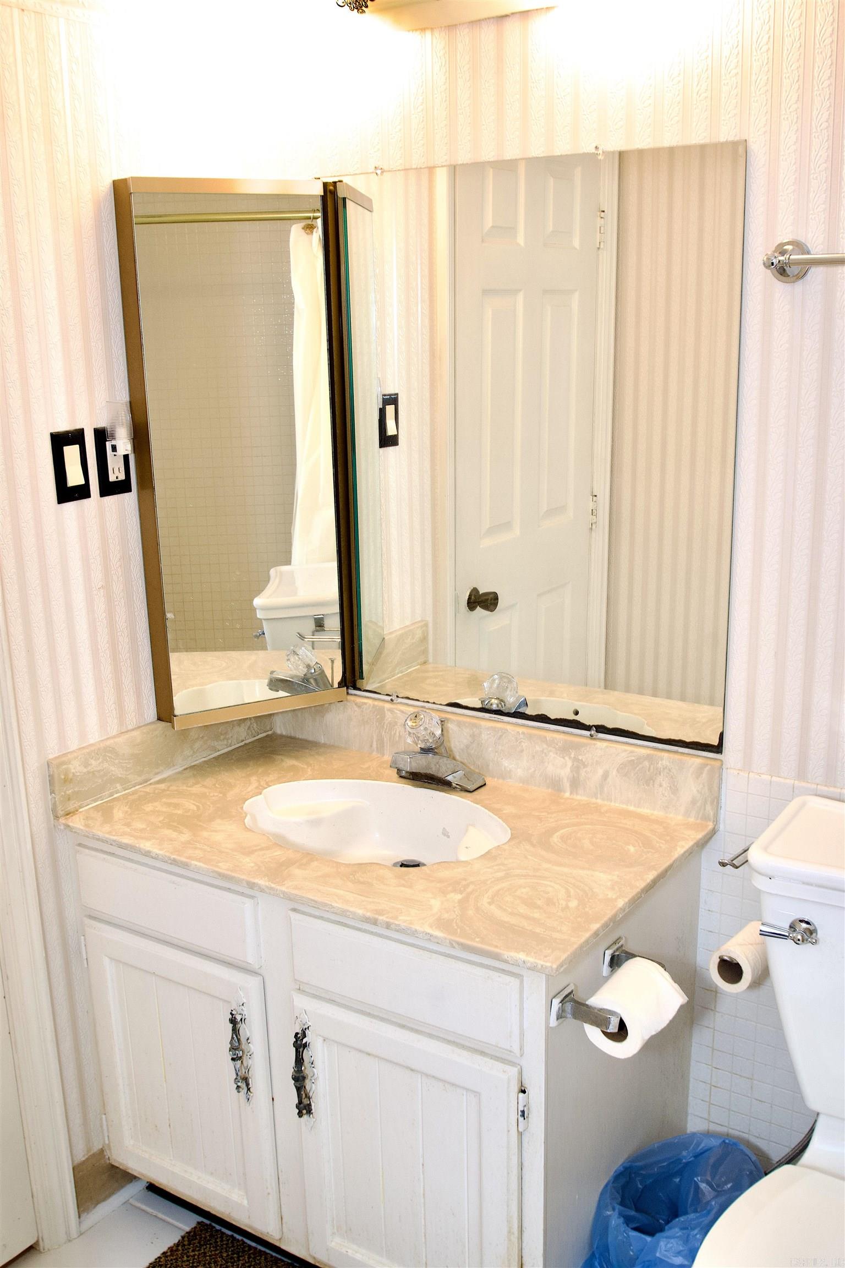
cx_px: 422
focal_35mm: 36
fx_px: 1267
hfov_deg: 36.9
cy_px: 634
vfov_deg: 53.1
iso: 400
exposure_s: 1/60
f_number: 8
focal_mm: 24
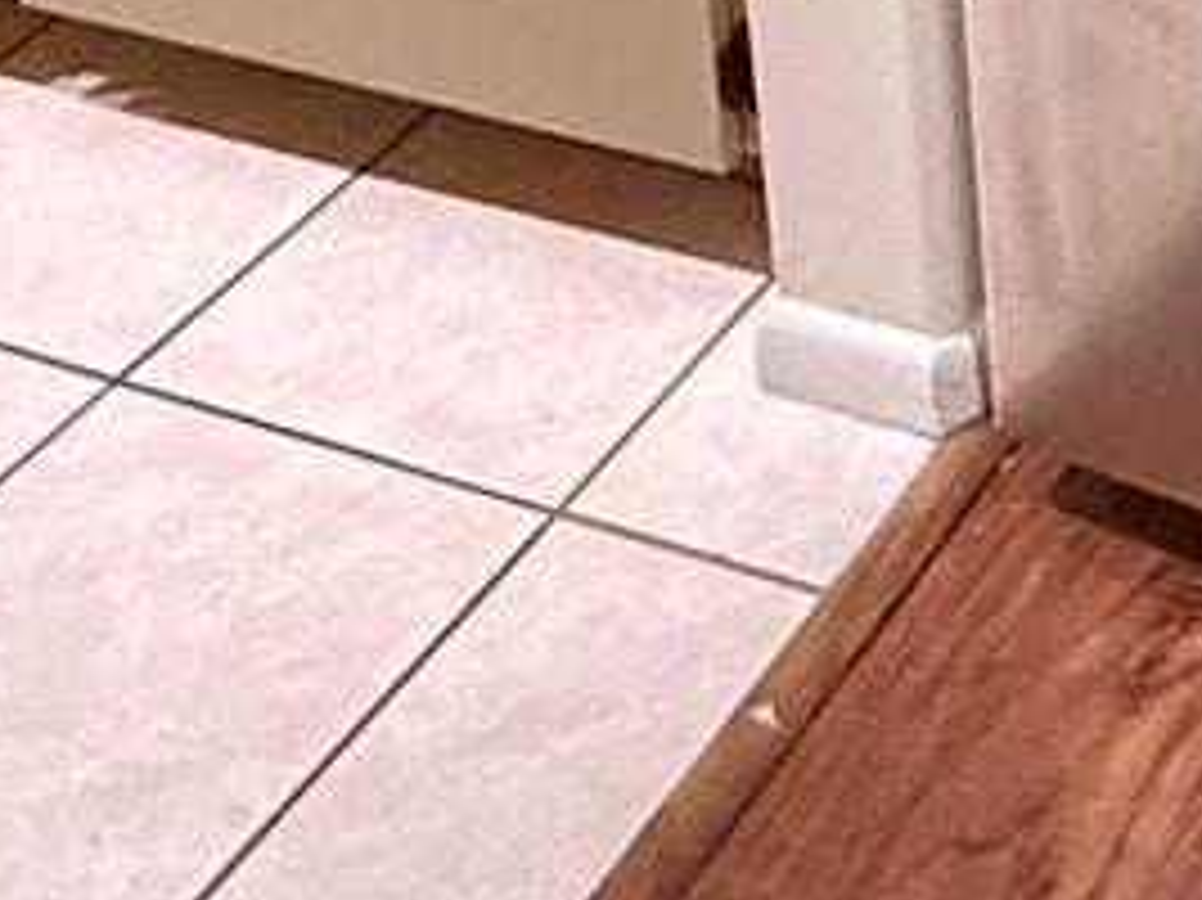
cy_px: -1292
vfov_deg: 13.0
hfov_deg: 19.3
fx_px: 2915
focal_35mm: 84
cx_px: 1958
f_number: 2.2
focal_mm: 2.22
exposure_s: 1/60
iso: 400
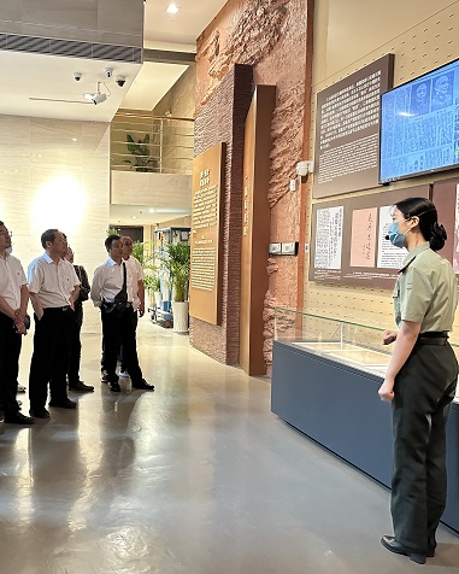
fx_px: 543
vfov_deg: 55.7
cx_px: 159
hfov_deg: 45.2
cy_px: 286
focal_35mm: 32
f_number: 1.78
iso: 640
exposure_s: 1/50
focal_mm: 6.86
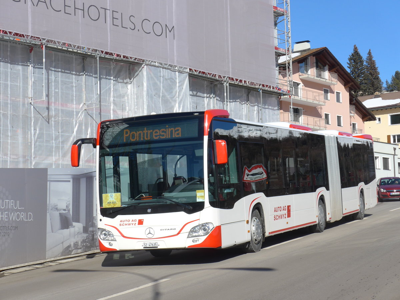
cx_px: 200
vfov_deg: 19.9
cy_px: 150
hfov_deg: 26.3
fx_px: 855
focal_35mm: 74
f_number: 4.2
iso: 80
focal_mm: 15
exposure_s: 1/1000
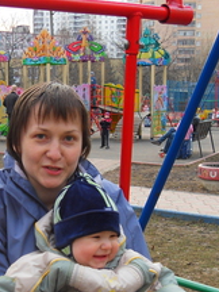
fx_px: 616
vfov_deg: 26.4
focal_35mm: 73
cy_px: 218
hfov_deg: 20.1
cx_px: 62
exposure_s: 1/60
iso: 80
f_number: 3.5
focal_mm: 6.3
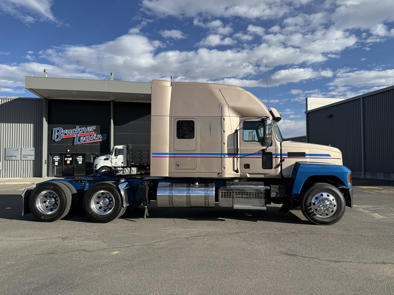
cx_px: 197
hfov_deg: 71.6
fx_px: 273
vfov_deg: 56.8
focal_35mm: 24
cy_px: 148
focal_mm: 6.76
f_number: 1.78
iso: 80
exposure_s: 1/4673
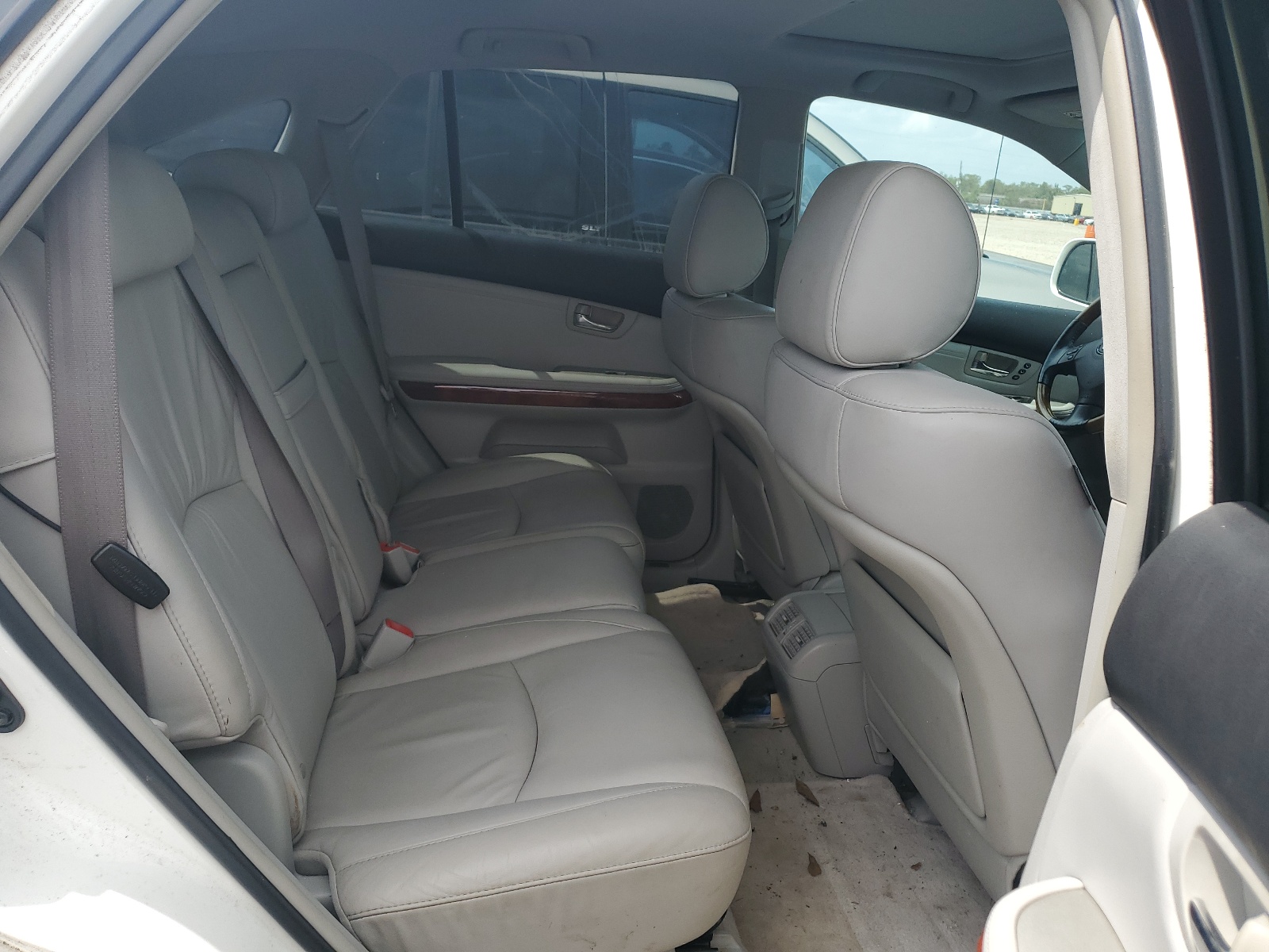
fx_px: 953
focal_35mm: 26
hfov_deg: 67.3
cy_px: 476
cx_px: 634
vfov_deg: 53.1
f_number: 1.5
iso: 50
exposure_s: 1/1250
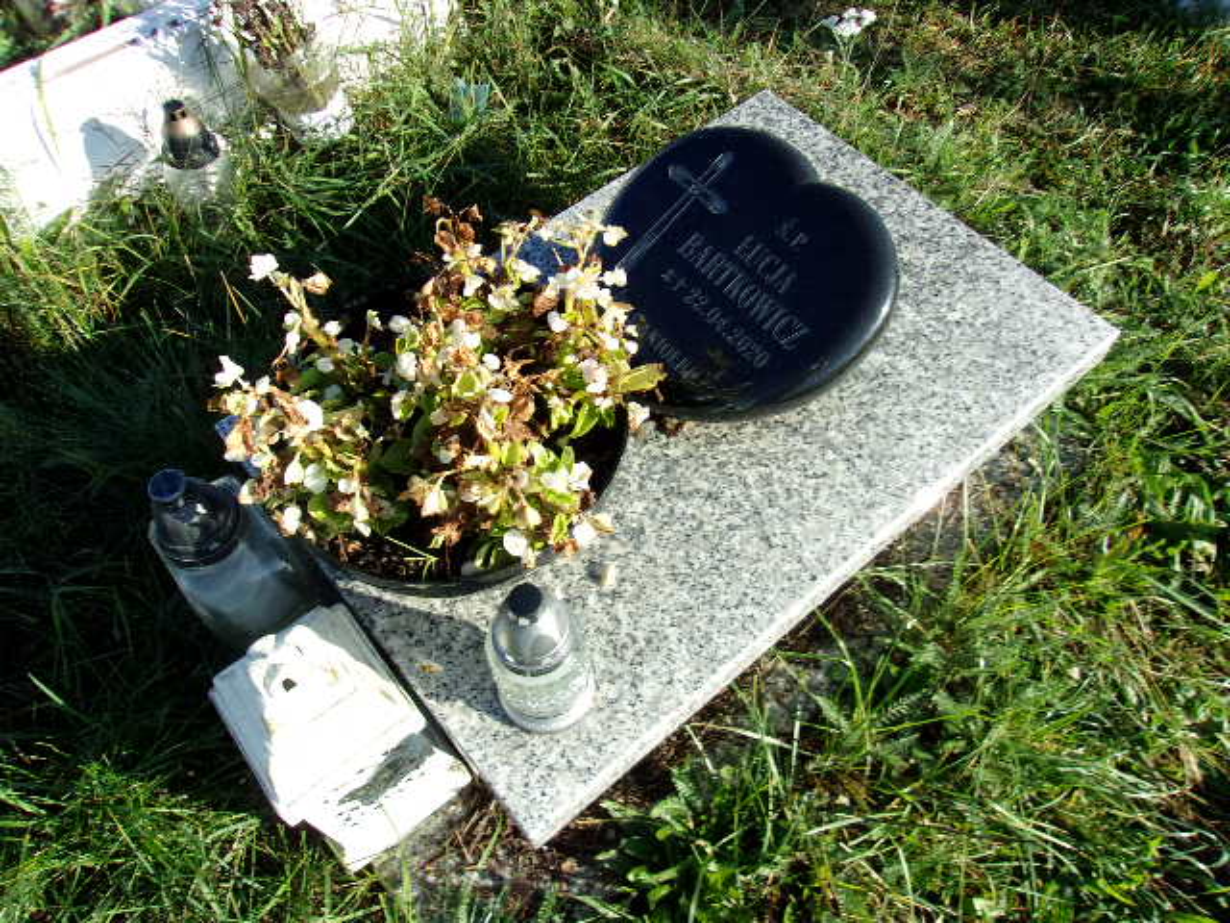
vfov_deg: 51.4
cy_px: 462
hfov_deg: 65.3
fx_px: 959
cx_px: 615
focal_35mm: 27
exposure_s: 1/110
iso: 200
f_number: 10.4
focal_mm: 4.9
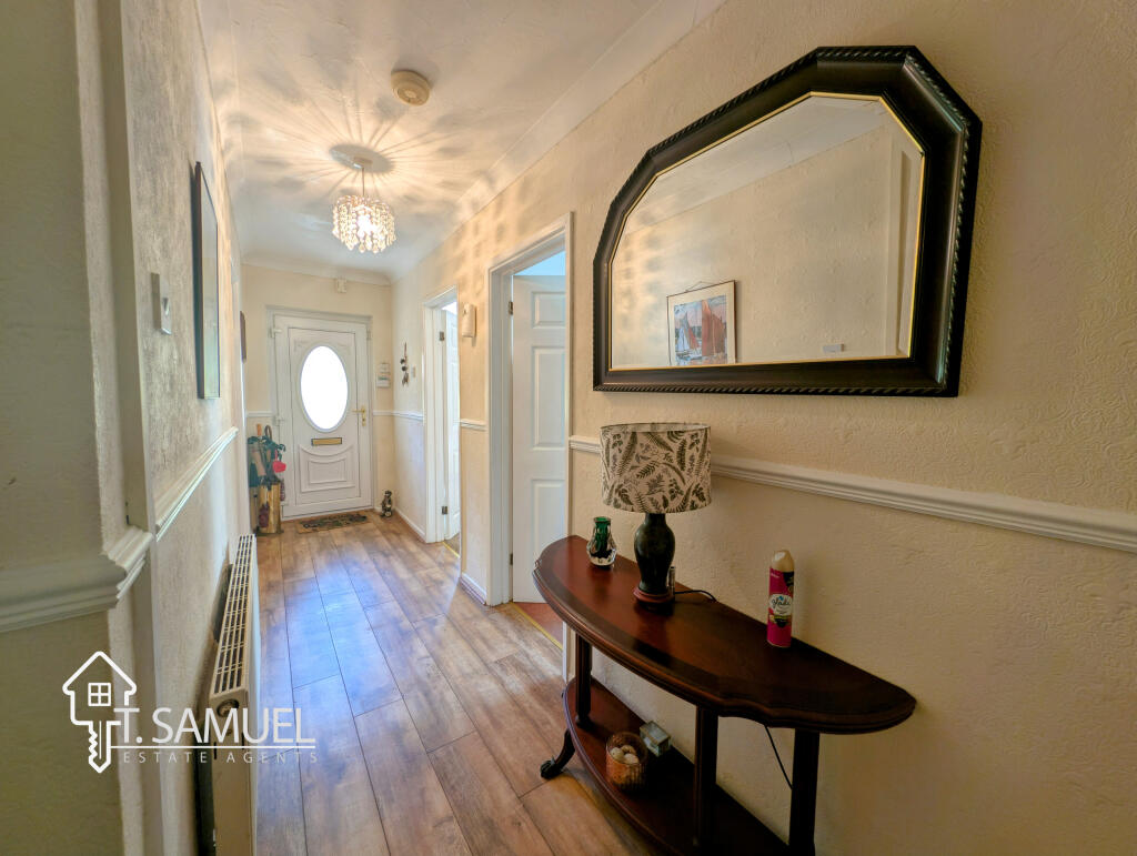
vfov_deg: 94.6
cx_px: 568
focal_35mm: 12
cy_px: 428
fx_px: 395
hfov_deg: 110.5
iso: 43
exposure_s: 1/25
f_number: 1.95
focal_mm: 2.23
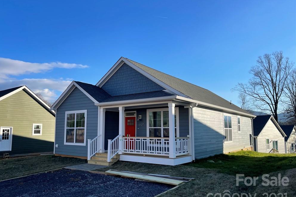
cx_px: 143
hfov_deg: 65.5
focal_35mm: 28
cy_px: 103
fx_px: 230
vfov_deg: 46.4
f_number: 1.6
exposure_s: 1/3663
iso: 50
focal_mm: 5.1
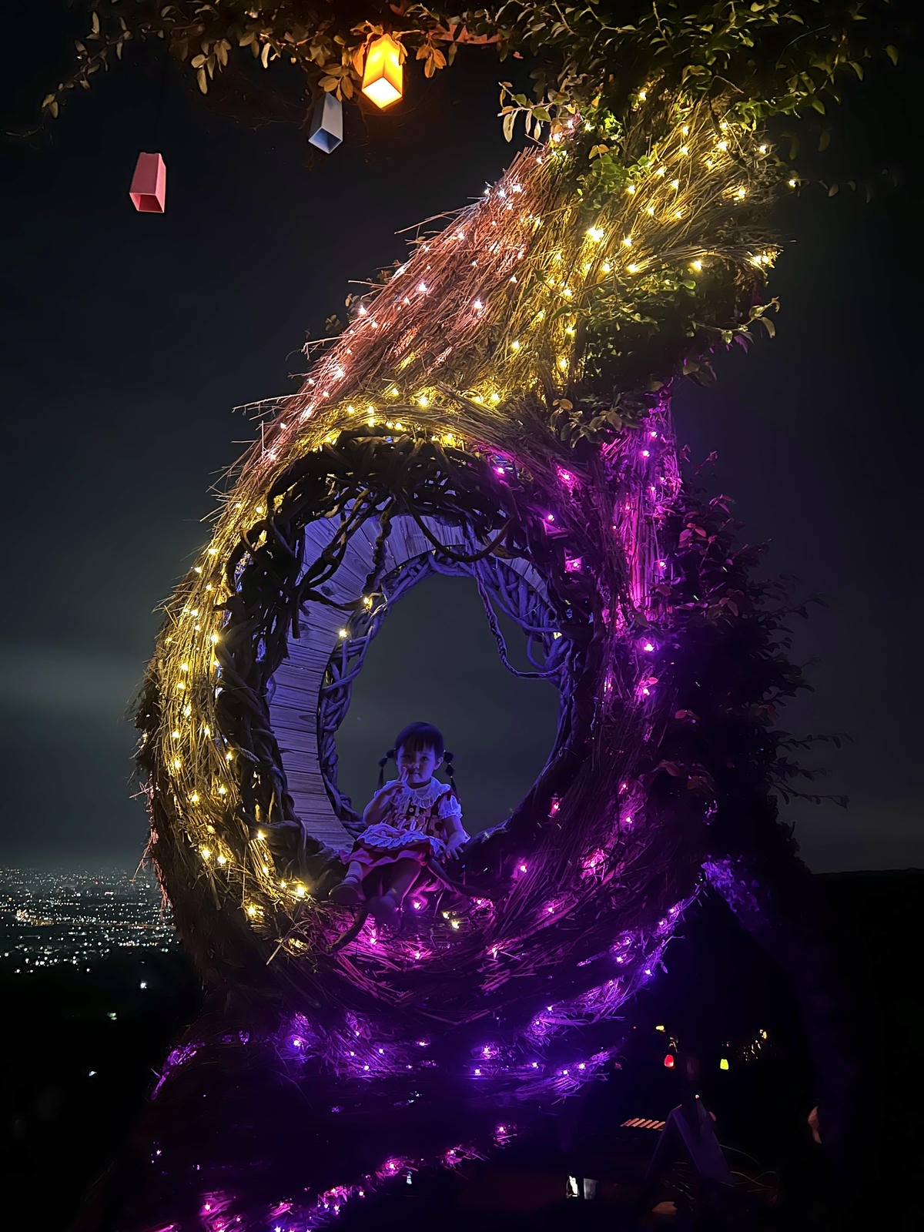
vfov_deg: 67.3
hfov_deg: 53.1
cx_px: 462
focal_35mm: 26
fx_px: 925
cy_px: 616
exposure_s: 1/9
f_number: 1.5
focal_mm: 5.7
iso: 640
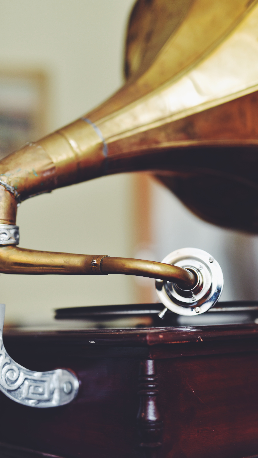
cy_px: 227
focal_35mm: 53
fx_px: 645
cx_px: 148
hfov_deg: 22.6
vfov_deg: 39.2
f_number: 2
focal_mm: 50
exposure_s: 1/80
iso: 160
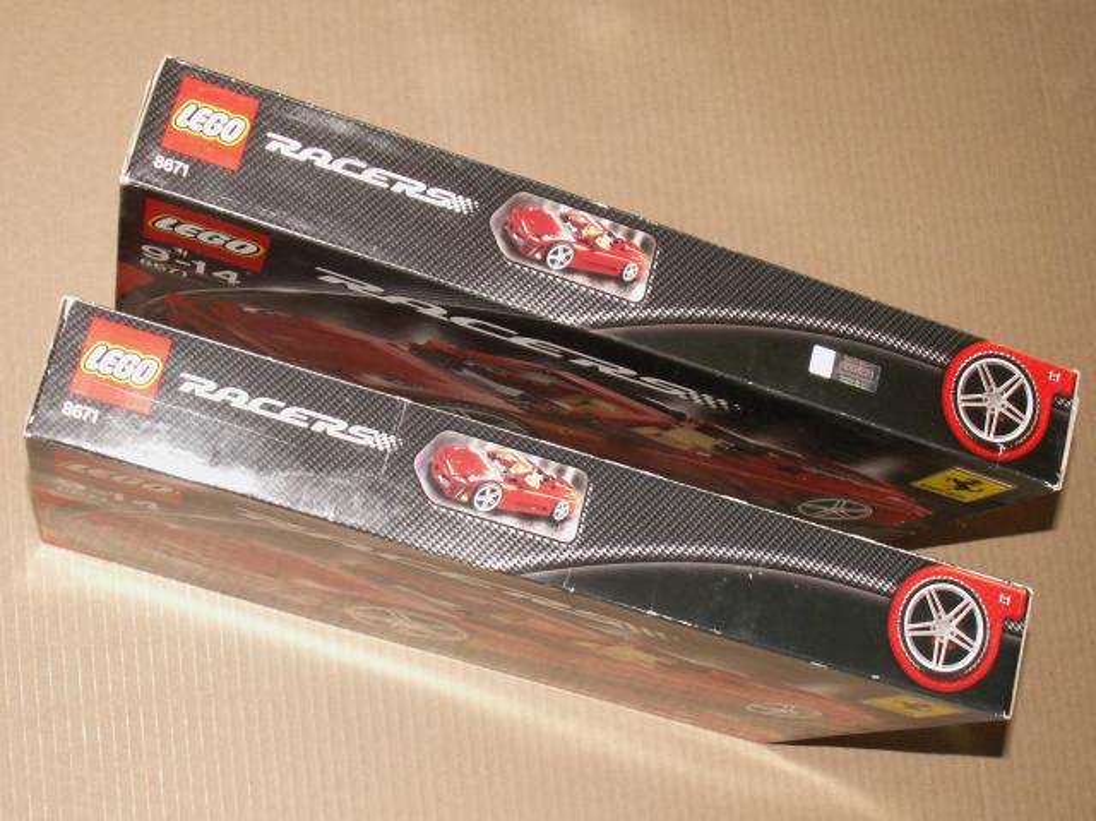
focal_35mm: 41
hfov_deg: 45.8
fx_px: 1297
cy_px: 410
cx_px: 548
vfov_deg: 35.1
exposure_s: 1/60
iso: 160
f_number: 2.8
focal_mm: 6.76
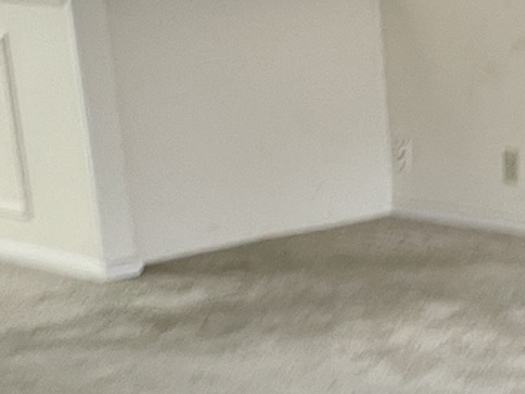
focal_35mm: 102
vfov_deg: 13.8
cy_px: 553
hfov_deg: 18.2
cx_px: 651
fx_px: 1547
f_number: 1.6
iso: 160
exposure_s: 1/60
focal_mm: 5.1
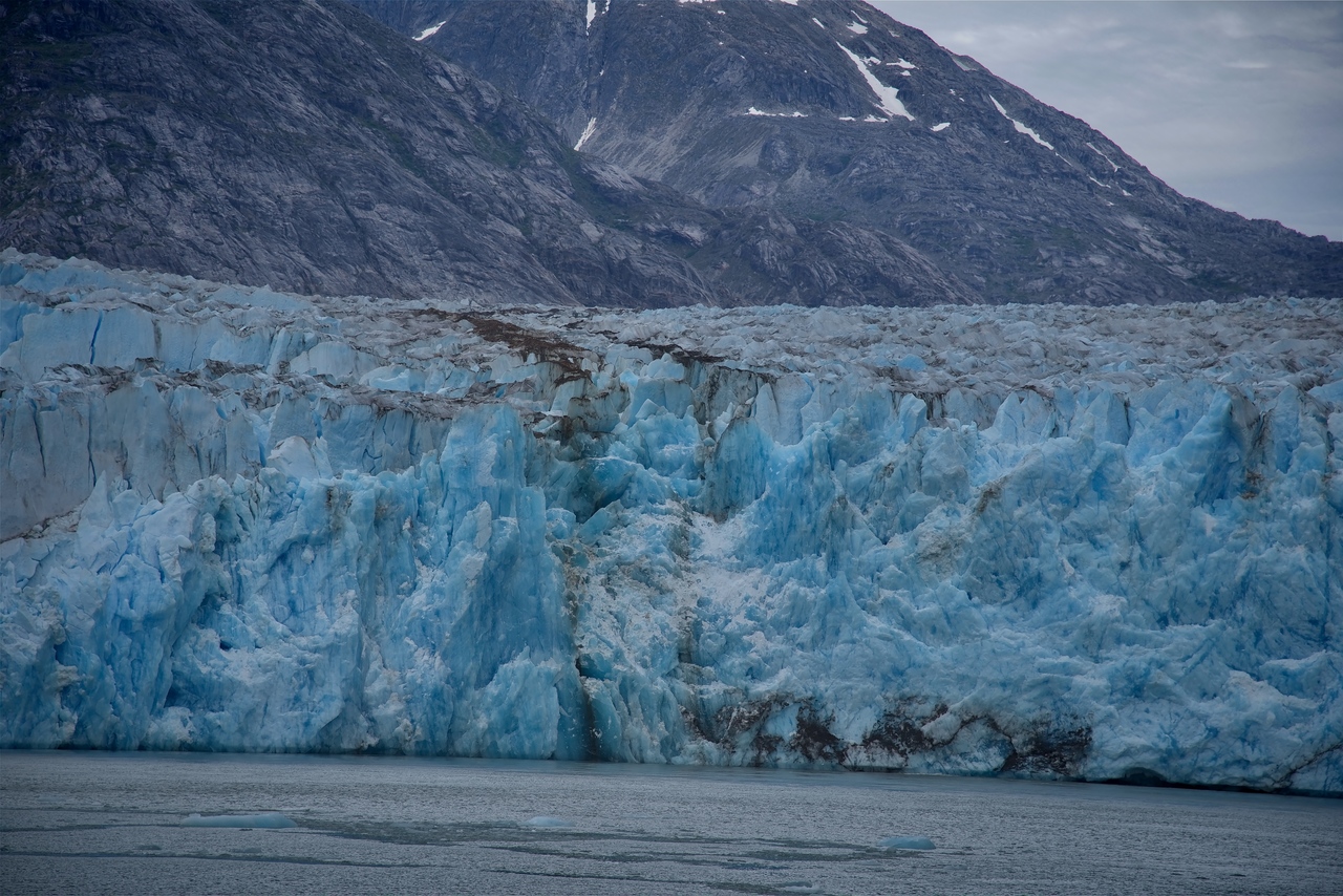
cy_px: 448
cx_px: 672
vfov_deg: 11.4
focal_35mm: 120
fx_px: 4477
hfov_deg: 17.1
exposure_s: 1/250
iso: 100
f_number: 5.6
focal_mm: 120
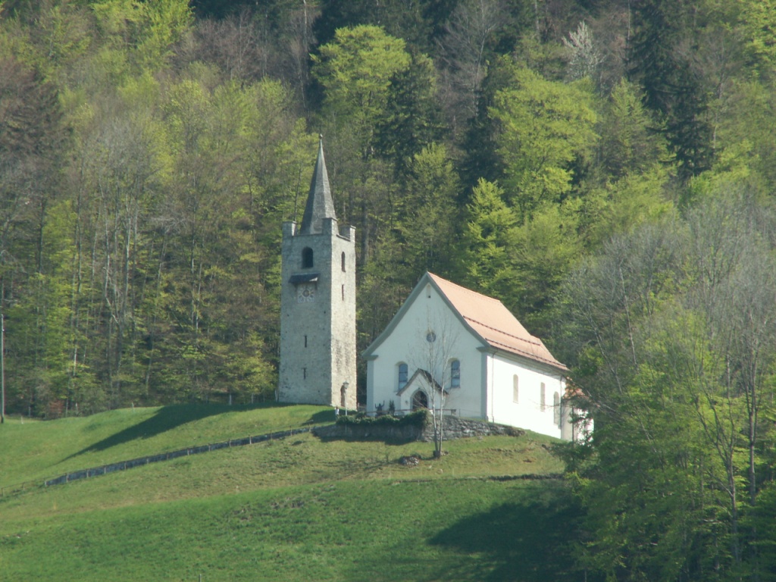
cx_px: 388
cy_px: 291
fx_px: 8093
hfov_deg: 5.5
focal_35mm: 361
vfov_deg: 4.1
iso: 50
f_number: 7.1
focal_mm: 59.81
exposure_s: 1/100
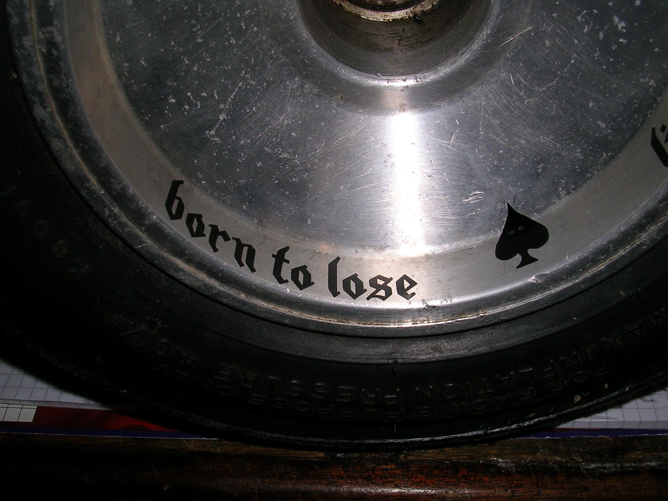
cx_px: 334
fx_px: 733
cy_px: 250
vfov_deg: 37.7
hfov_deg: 49.0
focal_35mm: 38
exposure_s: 1/60.1
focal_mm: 5.8
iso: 50
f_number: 5.6
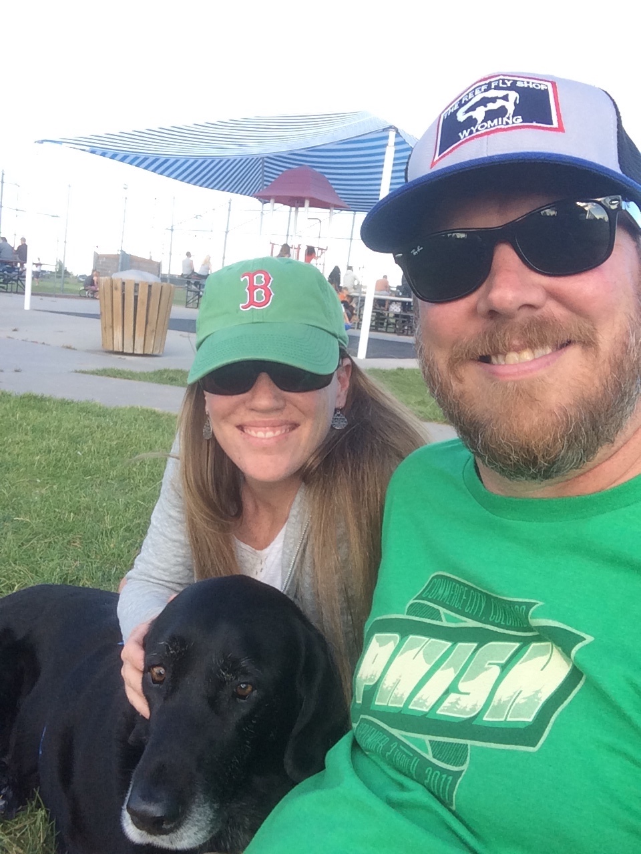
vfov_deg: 55.4
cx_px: 320
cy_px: 427
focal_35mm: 33
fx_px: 815
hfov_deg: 42.9
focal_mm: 2.15
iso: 50
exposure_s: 1/173
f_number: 2.4
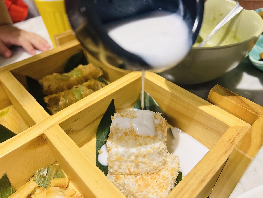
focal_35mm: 26
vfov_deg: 53.1
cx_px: 132
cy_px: 99
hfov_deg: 67.3
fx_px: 198
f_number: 1.5
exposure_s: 1/60
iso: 125
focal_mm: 5.7
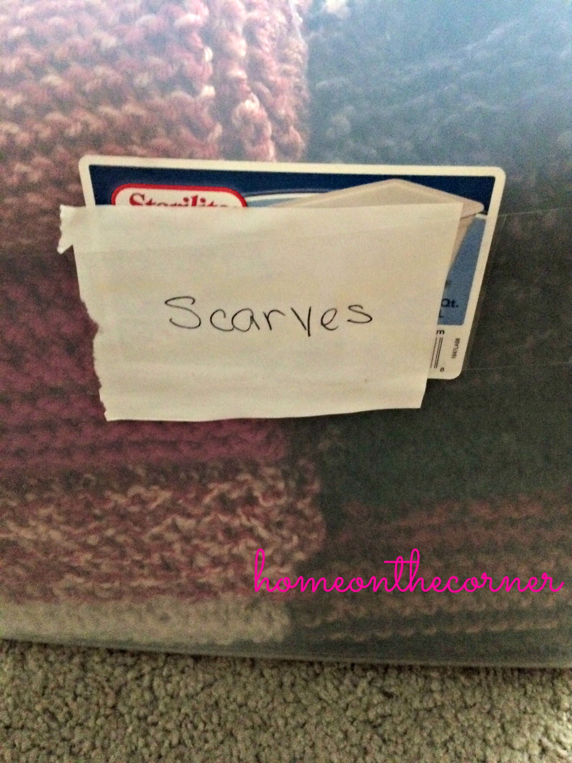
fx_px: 639
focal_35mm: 29
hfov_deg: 48.2
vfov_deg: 61.7
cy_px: 382
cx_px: 286
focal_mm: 4.15
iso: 640
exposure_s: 1/15
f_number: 2.2
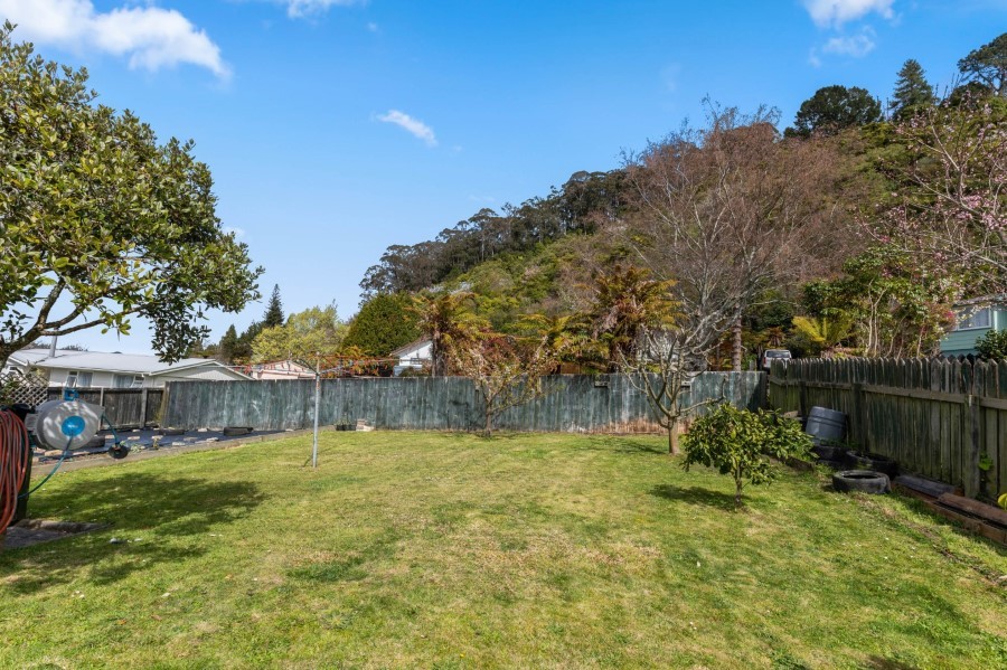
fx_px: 503
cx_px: 504
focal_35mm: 18
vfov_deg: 67.3
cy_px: 335
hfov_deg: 90.0
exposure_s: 1/400
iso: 100
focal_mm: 18
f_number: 7.1
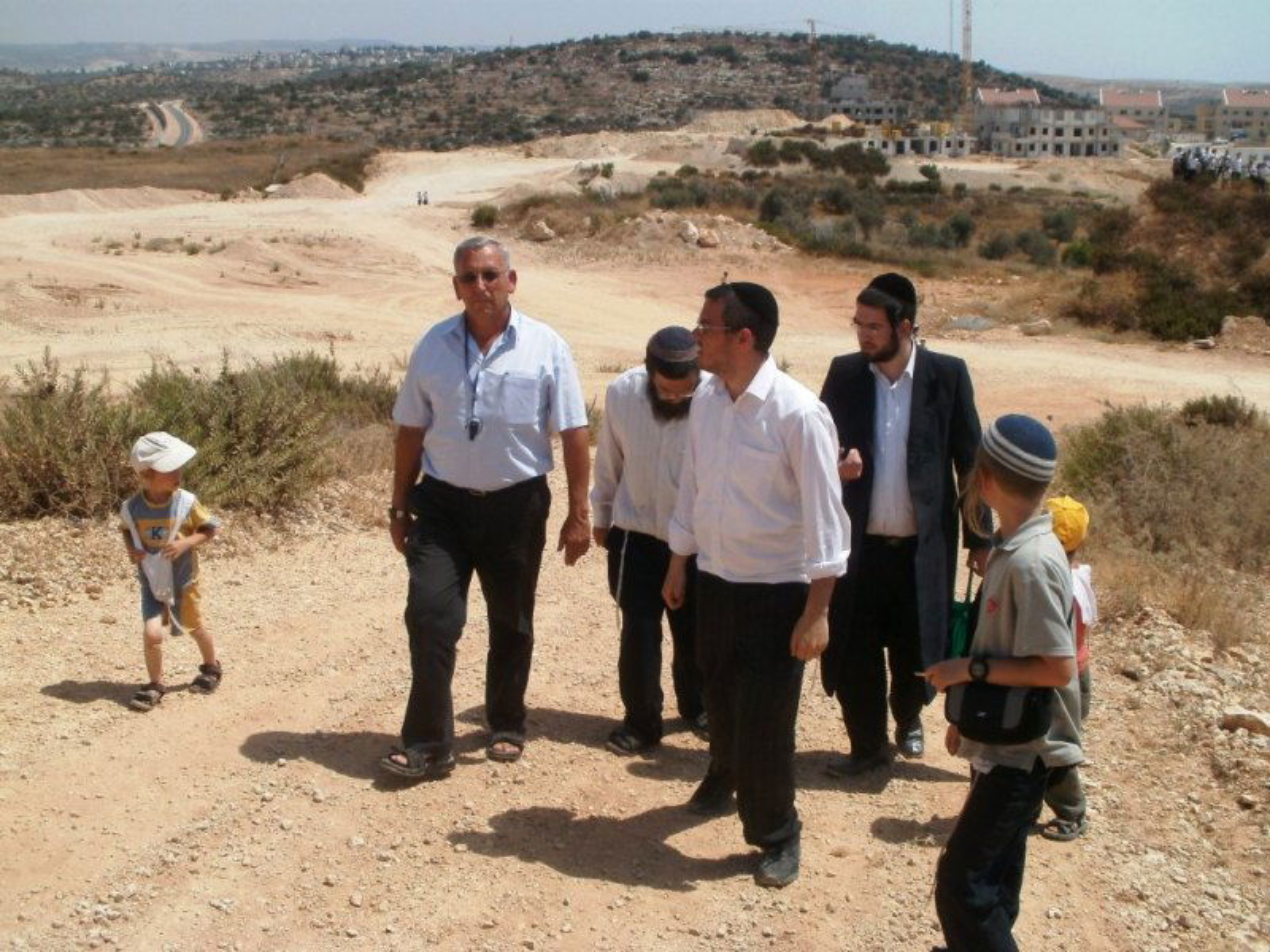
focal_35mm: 36
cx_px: 635
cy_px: 476
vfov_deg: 39.7
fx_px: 1321
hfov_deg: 51.4
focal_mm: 6.3
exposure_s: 1/800
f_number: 5.6
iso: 100
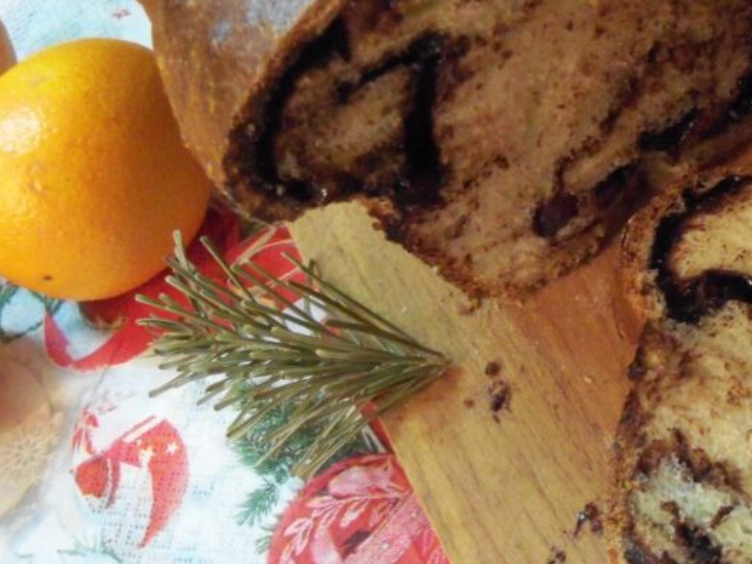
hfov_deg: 27.6
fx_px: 1477
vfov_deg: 21.6
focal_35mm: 68
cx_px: 665
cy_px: 316
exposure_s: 1/13
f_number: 3
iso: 400
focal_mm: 6.3
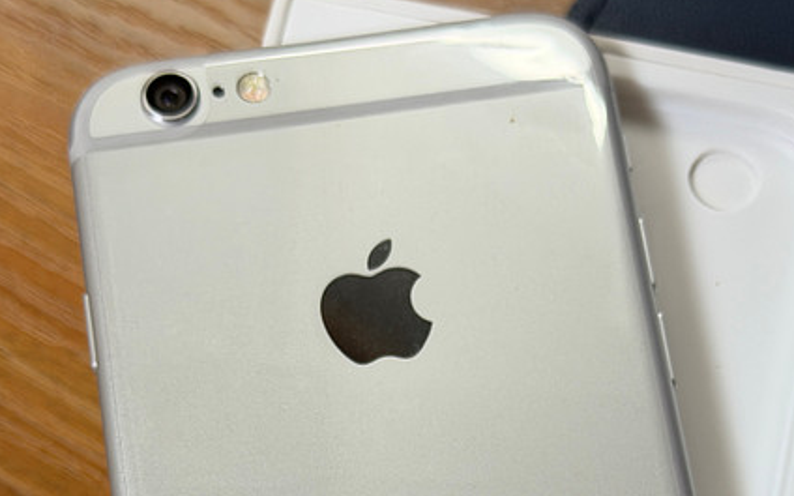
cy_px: 659
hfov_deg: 23.0
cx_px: 448
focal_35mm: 90
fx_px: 1948
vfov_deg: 13.9
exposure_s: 1/51
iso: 64
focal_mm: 6.76
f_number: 1.78
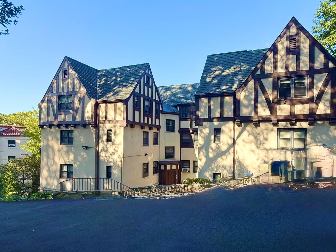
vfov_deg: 63.3
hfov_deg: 78.4
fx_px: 204
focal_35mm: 21
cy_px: 140
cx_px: 195
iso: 64
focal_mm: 2.22
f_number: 2.2
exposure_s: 1/479
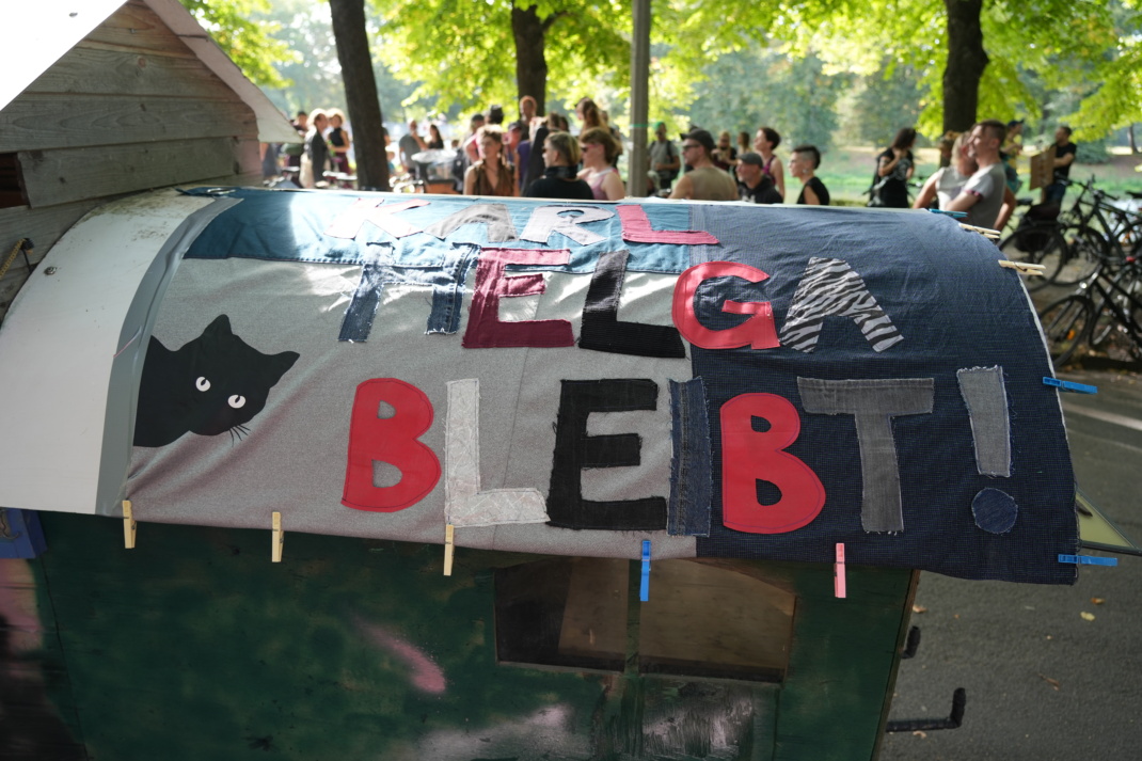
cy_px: 380
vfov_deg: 53.1
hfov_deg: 73.8
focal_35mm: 24
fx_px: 761
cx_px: 571
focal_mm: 24
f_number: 4
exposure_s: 1/60
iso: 200
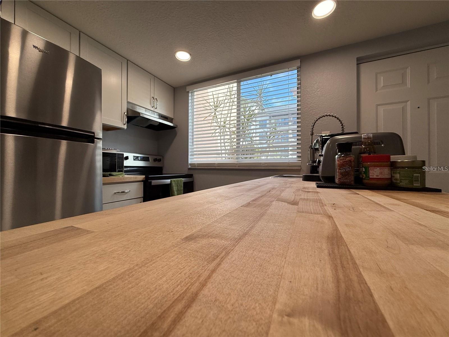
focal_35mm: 14
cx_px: 224
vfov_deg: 85.7
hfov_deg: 102.1
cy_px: 168
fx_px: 182
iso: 64
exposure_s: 1/189
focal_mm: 2.22
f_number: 2.2
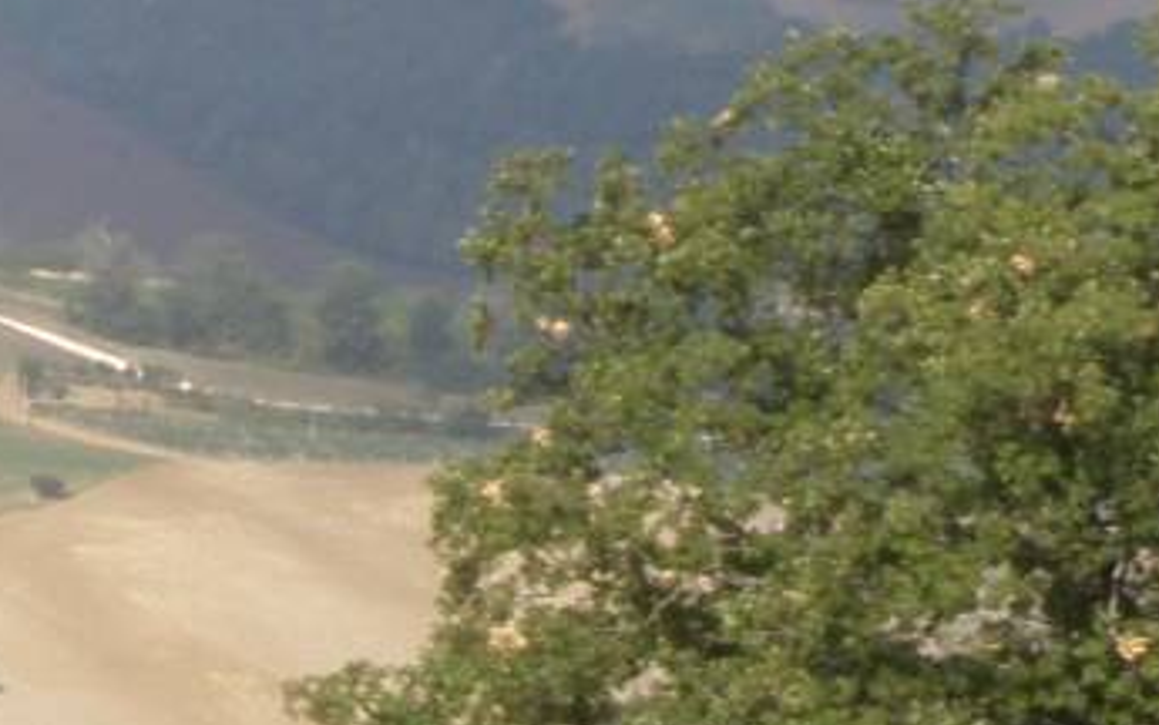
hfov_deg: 9.0
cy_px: -57
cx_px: -884
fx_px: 7079
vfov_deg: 5.8
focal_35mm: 224
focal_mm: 6.7
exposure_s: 1/160
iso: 50
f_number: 6.6
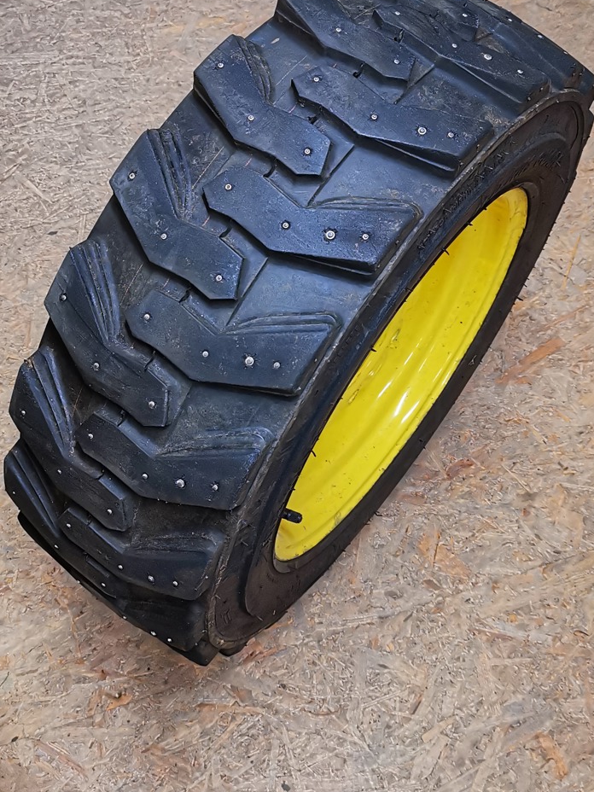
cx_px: 314
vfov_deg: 41.2
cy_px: 347
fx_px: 1052
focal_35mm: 46
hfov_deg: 31.5
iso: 200
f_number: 1.8
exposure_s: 3
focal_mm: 5.58
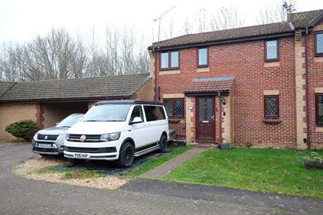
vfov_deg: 47.9
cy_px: 108
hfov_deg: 67.4
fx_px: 242
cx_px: 162
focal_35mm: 27
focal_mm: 18.2
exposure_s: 1/120
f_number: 4
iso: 200
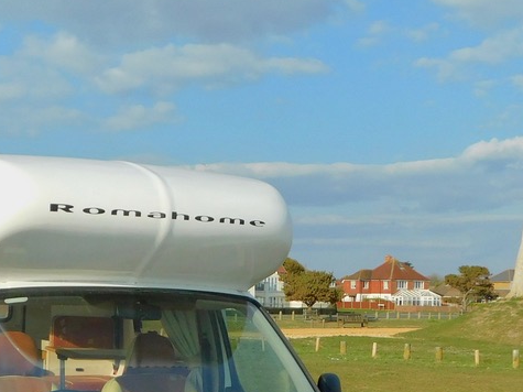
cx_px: 241
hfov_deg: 31.2
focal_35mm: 62
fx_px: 936
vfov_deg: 23.2
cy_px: 337
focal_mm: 4
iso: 125
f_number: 6
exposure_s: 1/500
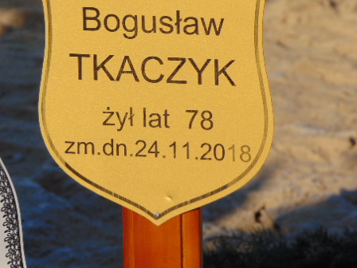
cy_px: 77
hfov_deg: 4.5
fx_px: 4527
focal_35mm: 439
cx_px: 133
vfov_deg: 3.4
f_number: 10.8
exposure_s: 1/200
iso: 80
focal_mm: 55.1
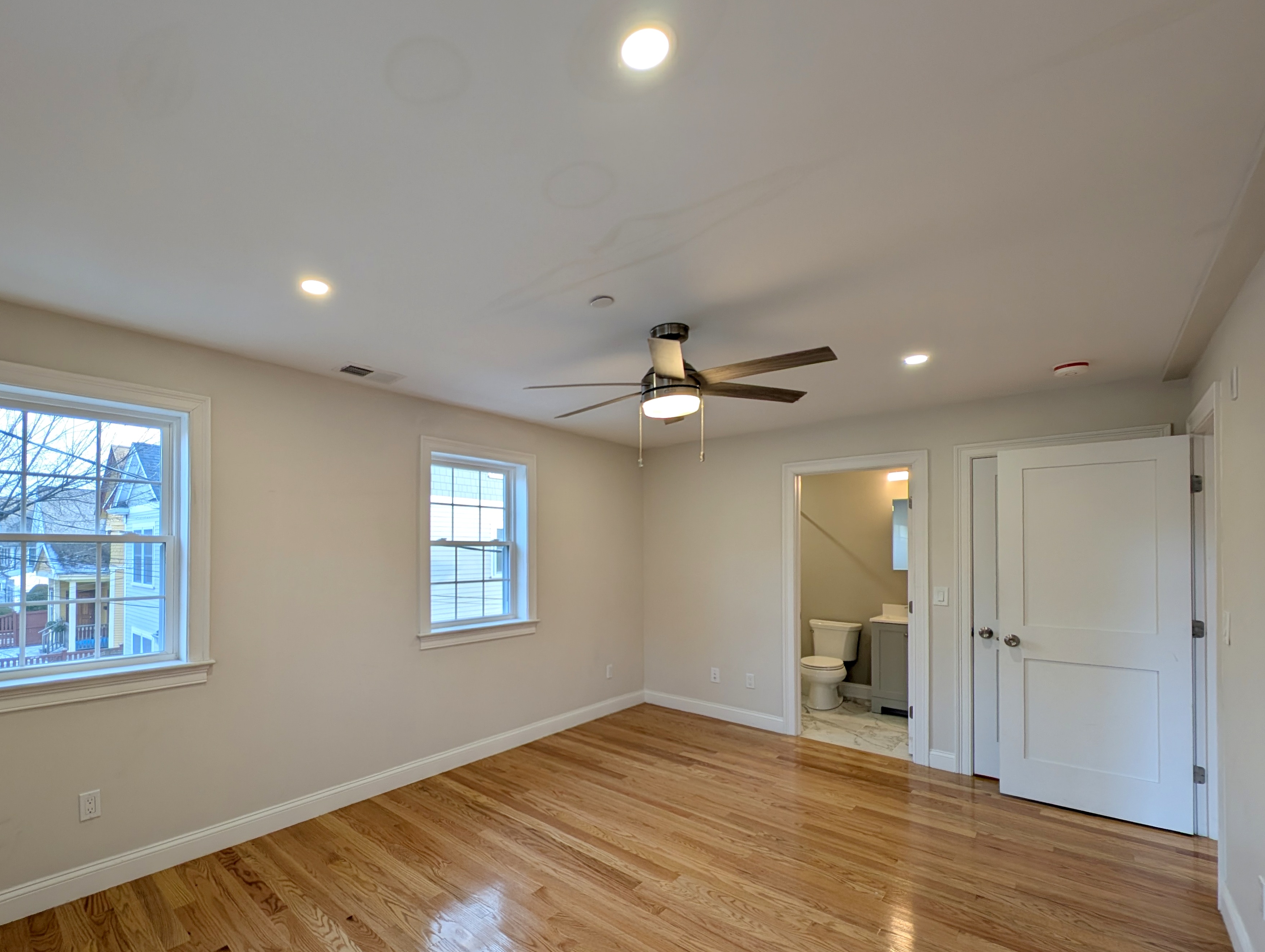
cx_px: 534
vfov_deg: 85.3
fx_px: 512
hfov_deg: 101.2
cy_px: 542
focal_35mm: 14
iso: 75
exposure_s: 1/120
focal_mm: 2.23
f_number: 1.95
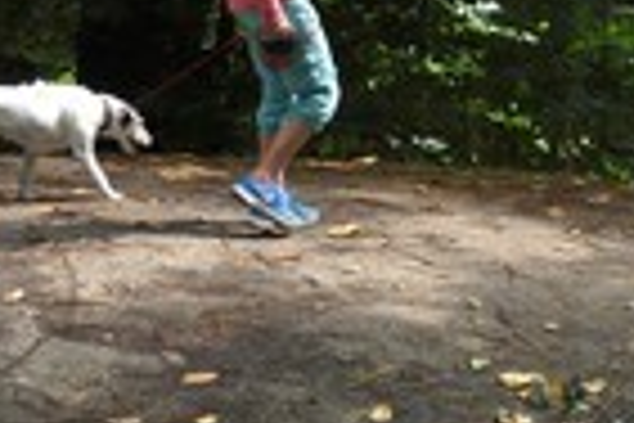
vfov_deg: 12.6
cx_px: 818
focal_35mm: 107
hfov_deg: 17.9
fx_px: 1884
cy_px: -18
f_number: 13
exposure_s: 1/125
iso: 800
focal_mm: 36
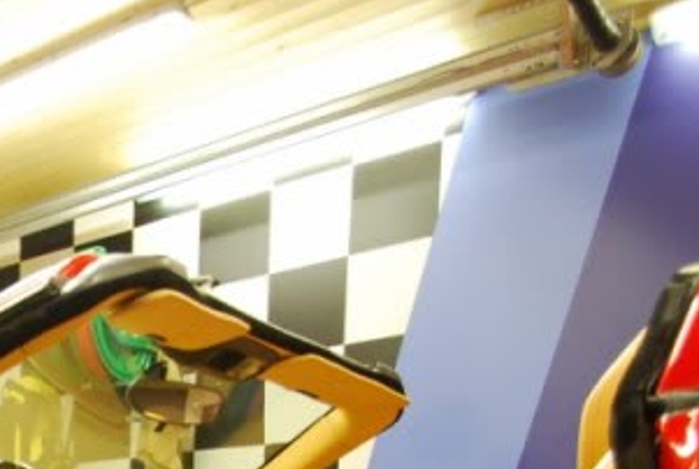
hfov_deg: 33.3
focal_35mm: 51
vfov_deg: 21.8
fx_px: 992
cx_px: -88
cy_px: 719
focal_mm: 10
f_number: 4
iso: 800
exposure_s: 1/25
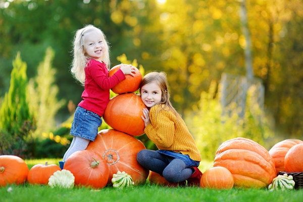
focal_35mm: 85
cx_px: 152
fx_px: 715
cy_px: 101
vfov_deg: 16.1
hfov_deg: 23.9
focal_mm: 85
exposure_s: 1/500
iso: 100
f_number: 2
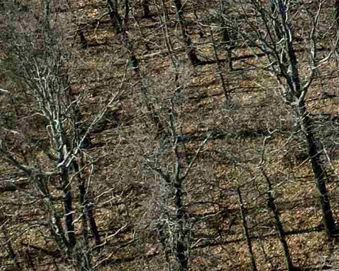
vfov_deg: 11.8
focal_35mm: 118
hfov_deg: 12.4
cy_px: -252
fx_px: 1184
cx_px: 843
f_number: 1.7
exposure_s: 1/2500
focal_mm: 6.72
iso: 200
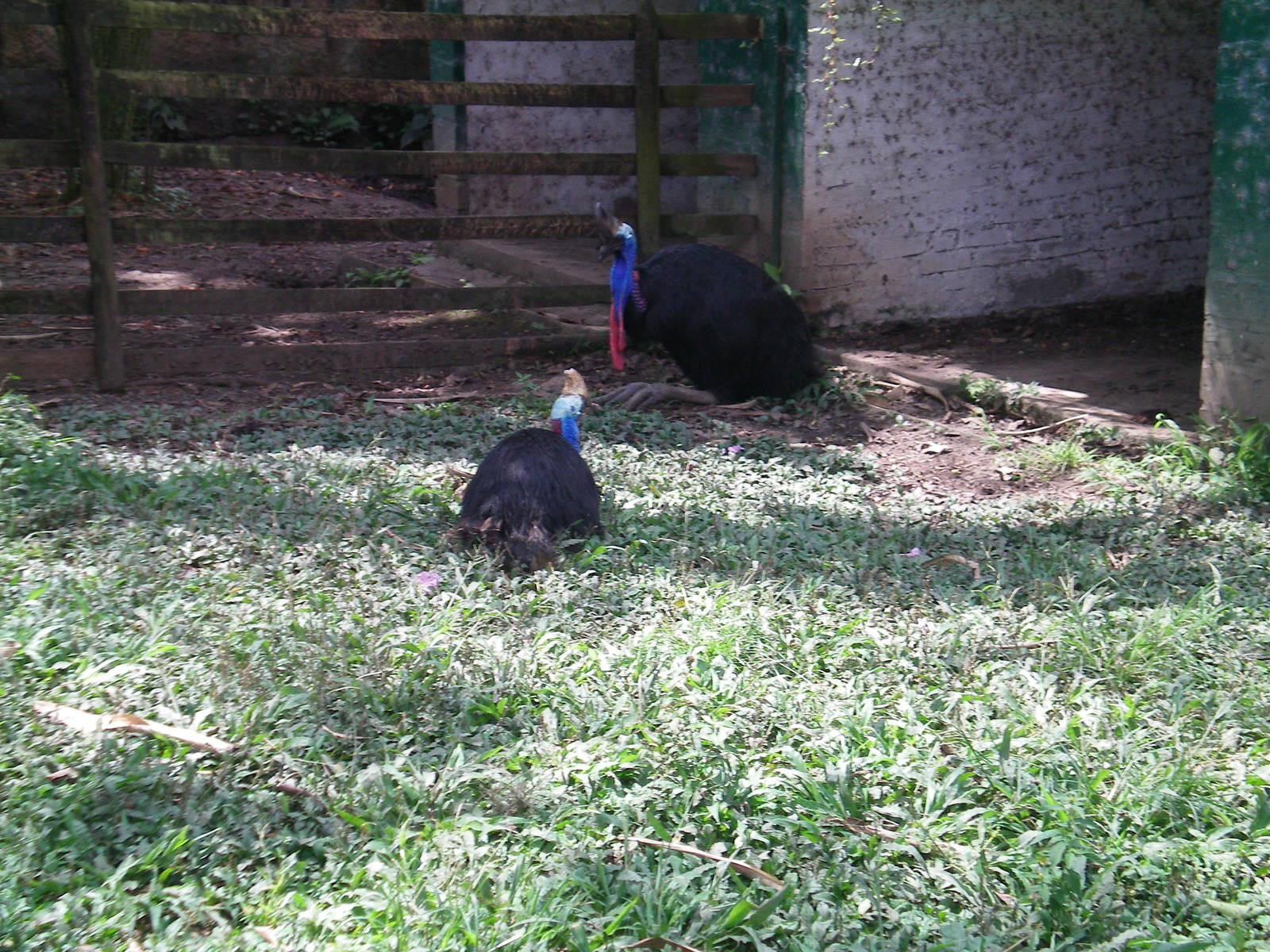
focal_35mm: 81
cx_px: 635
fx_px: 2972
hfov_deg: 24.1
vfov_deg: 18.2
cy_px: 476
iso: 64
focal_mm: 13.3
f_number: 4.9
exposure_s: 1/100
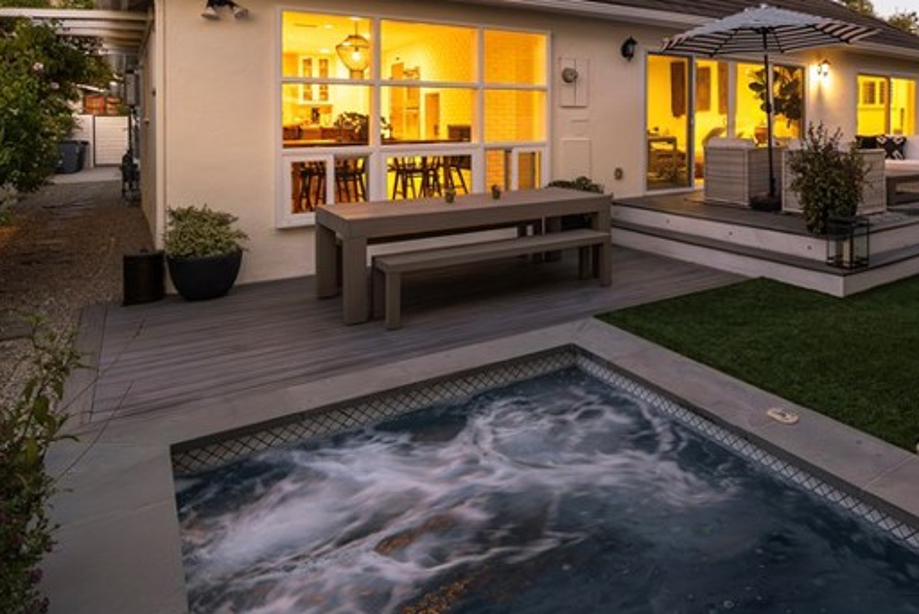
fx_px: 613
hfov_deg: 67.9
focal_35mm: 24
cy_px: 130
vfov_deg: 50.3
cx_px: 713
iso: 640
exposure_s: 1/8
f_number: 5.6
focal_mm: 12
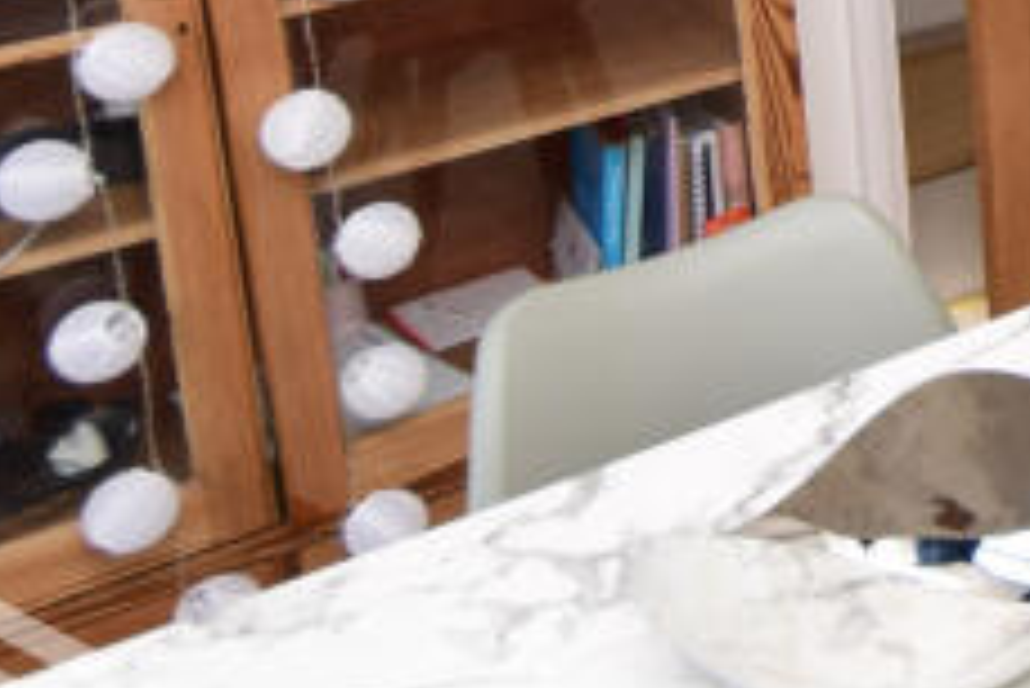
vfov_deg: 18.3
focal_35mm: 67
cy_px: -313
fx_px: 1918
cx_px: 1642
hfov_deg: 22.9
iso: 320
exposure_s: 1/60
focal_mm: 10
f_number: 9
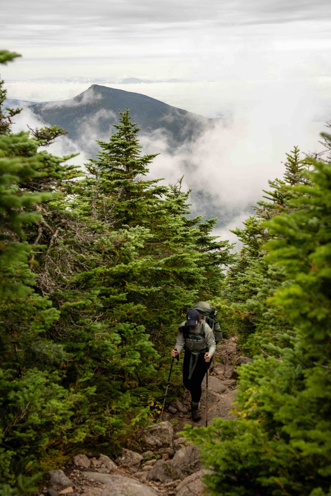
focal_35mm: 62
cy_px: 248
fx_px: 850
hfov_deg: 22.0
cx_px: 166
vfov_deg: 32.6
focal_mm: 61.6
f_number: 5.6
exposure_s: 1/250
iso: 125
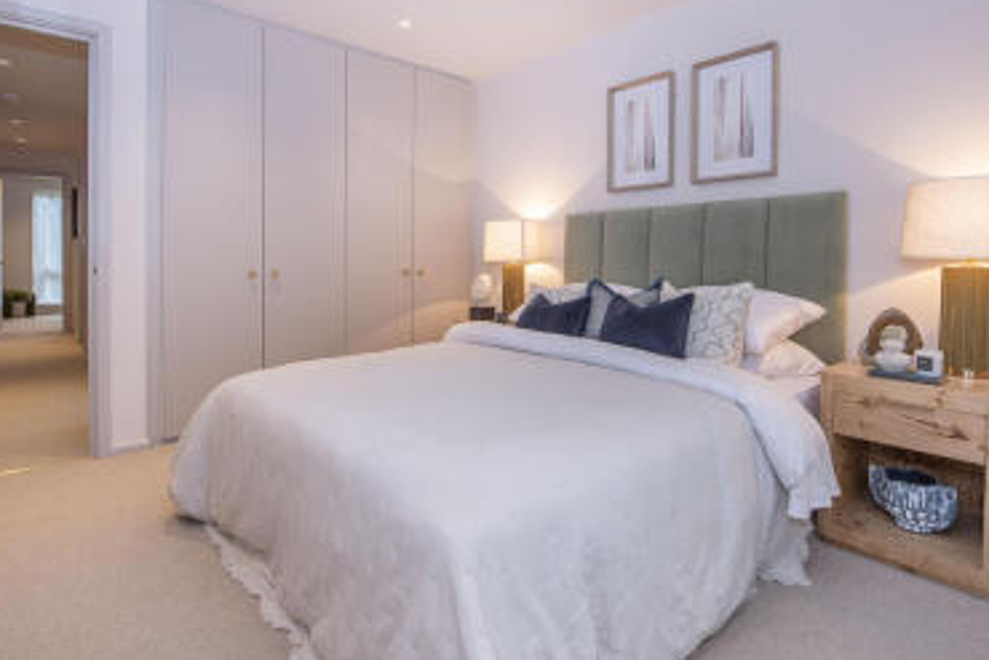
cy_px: 282
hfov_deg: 89.9
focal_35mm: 18
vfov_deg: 67.1
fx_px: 495
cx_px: 516
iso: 500
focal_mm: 14
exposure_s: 1/30
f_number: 6.3
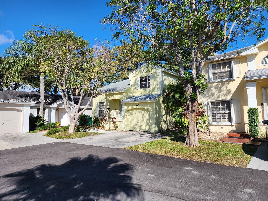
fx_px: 178
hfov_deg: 73.9
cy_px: 100
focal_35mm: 23
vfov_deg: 58.9
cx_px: 134
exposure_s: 1/1265
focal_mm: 6.4
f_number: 1.8
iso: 12
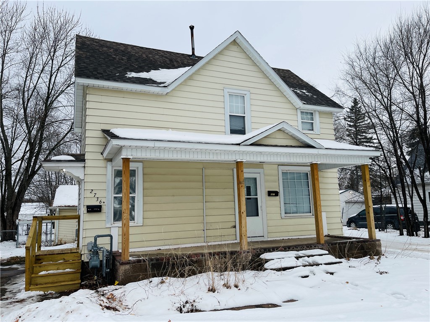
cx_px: 215
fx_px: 311
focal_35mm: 25
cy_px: 161
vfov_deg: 54.9
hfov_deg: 69.4
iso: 32
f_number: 1.6
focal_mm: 5.1
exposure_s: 1/855
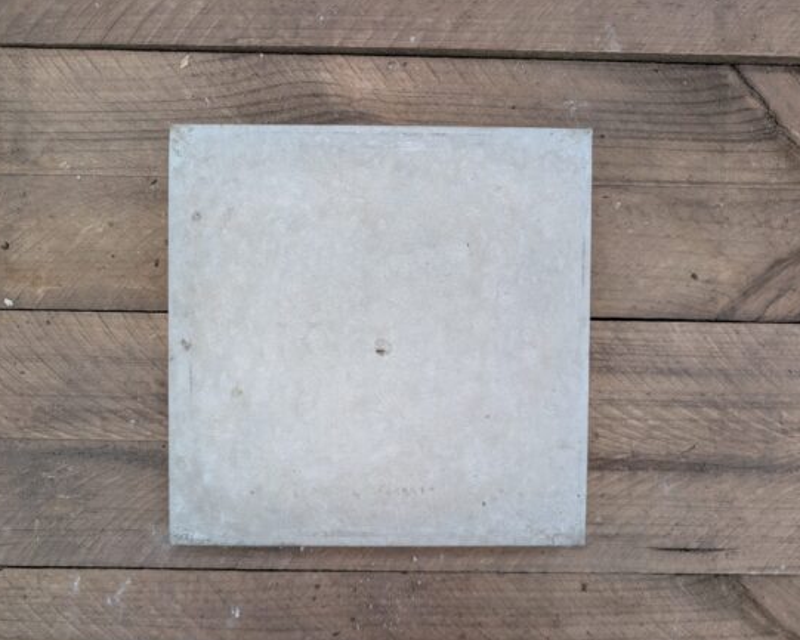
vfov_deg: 54.9
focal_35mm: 26
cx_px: 380
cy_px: 325
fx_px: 616
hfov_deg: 66.0
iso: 28
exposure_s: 1/25.6
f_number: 1.68
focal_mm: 6.9
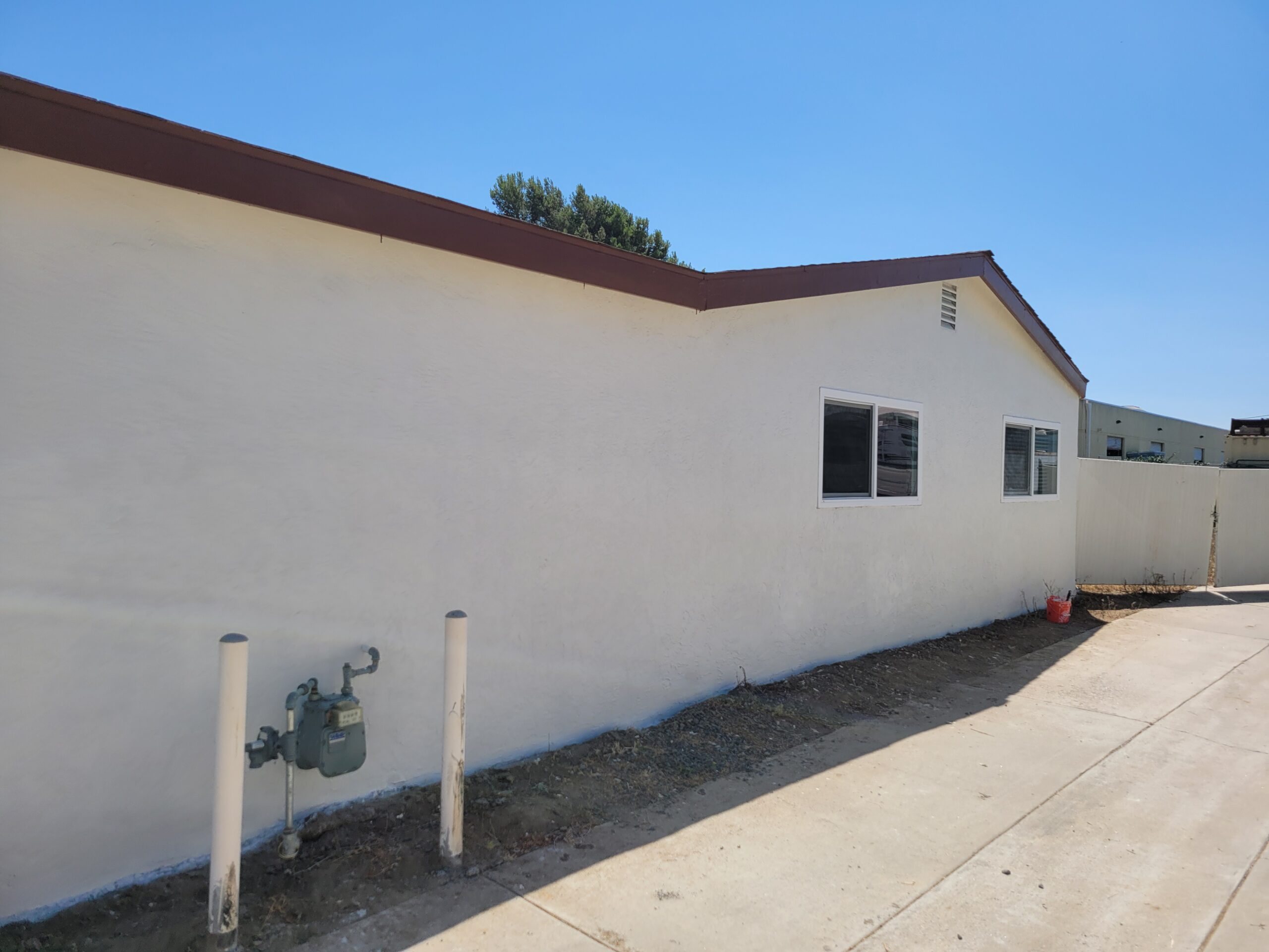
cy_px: 476
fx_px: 953
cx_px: 634
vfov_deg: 53.1
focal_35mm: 26
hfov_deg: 67.3
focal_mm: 5.4
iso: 40
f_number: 1.8
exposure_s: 1/3142
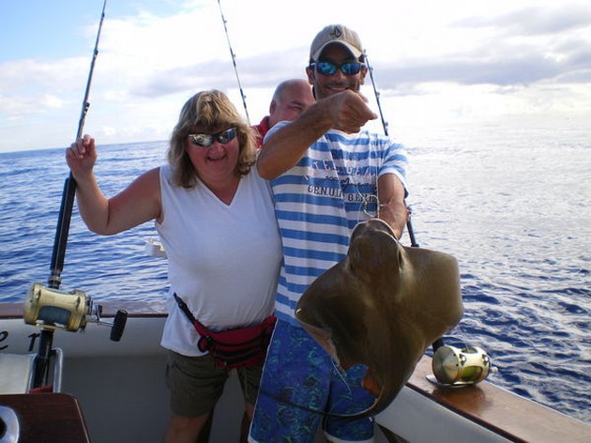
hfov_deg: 51.4
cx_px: 296
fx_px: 614
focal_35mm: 36
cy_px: 222
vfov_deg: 39.6
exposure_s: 1/250
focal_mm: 6.3
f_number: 4.6
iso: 50
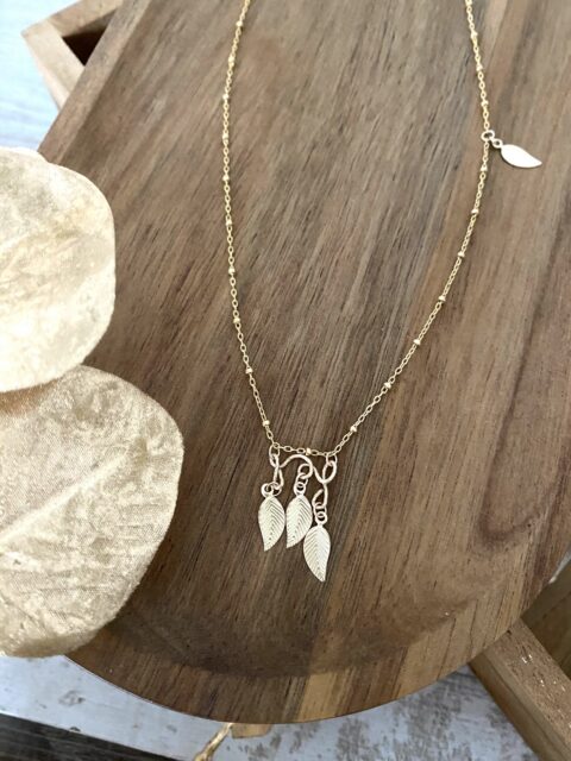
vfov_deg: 67.3
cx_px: 286
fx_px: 572
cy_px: 380
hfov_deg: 53.1
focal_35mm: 26
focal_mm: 4.25
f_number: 1.8
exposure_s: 1/30
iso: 800
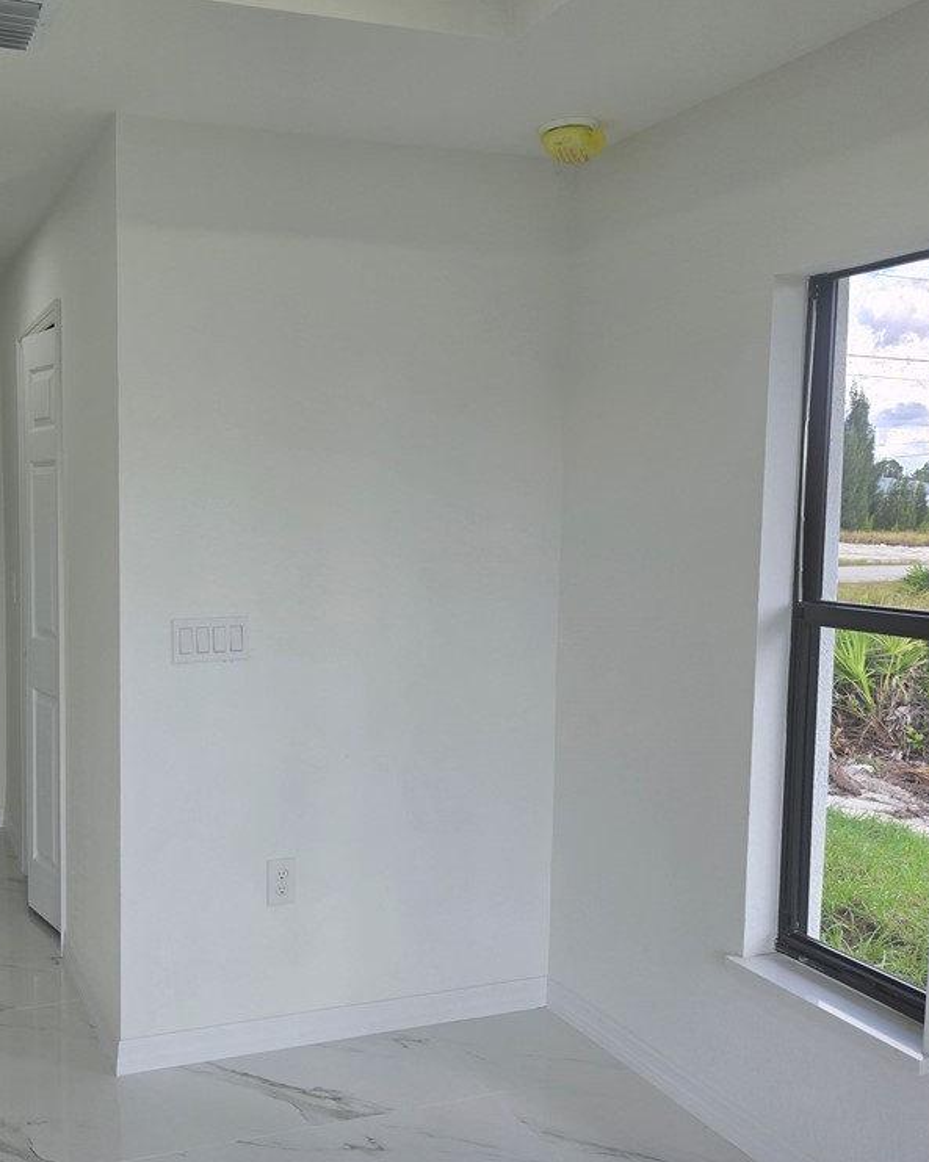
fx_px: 1066
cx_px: 201
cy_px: 573
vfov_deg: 57.2
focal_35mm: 31
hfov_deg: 45.0
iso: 32
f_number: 1.8
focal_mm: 5.4
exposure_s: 1/120
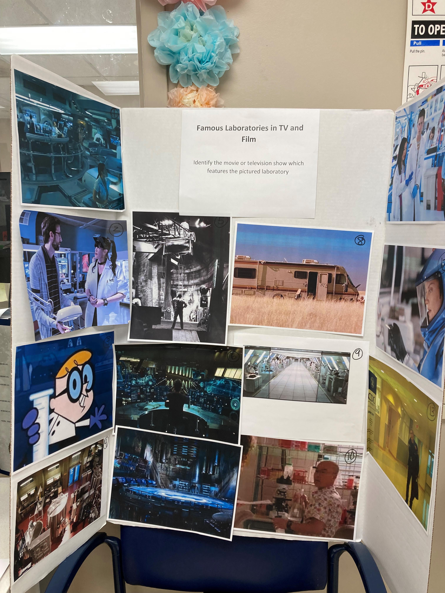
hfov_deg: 49.7
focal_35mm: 28
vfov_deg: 63.4
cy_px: 296
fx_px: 480
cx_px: 222
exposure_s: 1/60
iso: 40
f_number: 1.8
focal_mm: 3.99
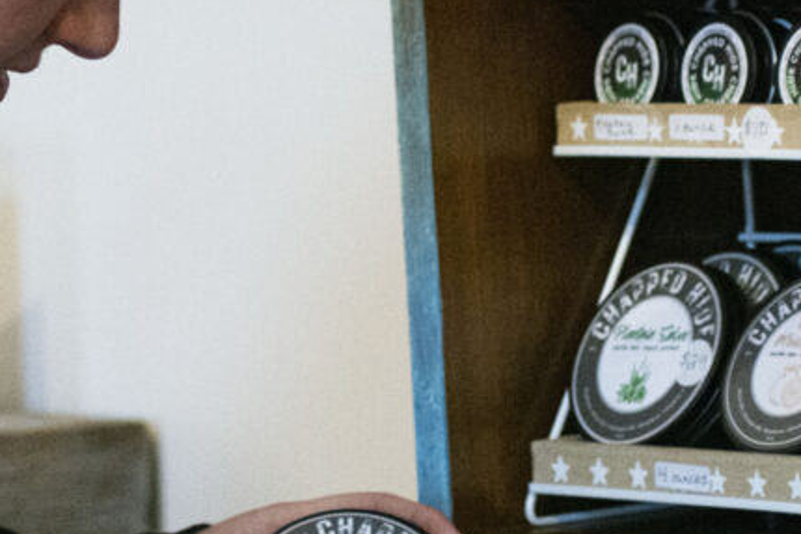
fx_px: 5564
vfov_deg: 5.5
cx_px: 279
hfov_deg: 8.2
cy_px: 256
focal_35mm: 250
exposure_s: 1/250
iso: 6400
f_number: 4
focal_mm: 70
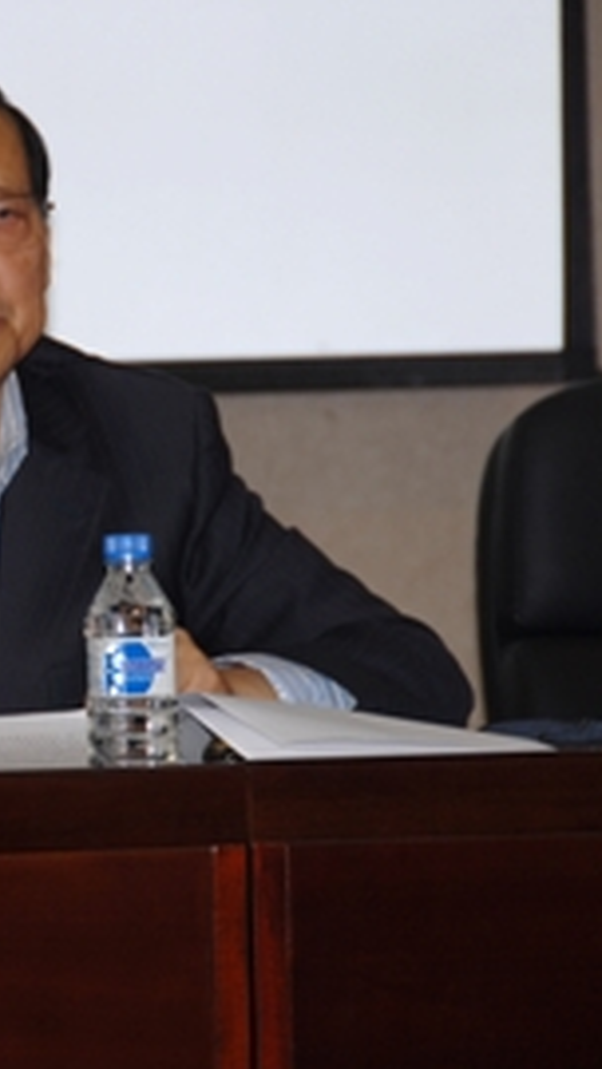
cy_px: 487
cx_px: -71
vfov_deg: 6.1
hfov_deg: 3.5
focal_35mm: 352
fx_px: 9979
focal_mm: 135
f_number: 5.6
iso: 100
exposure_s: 1/60
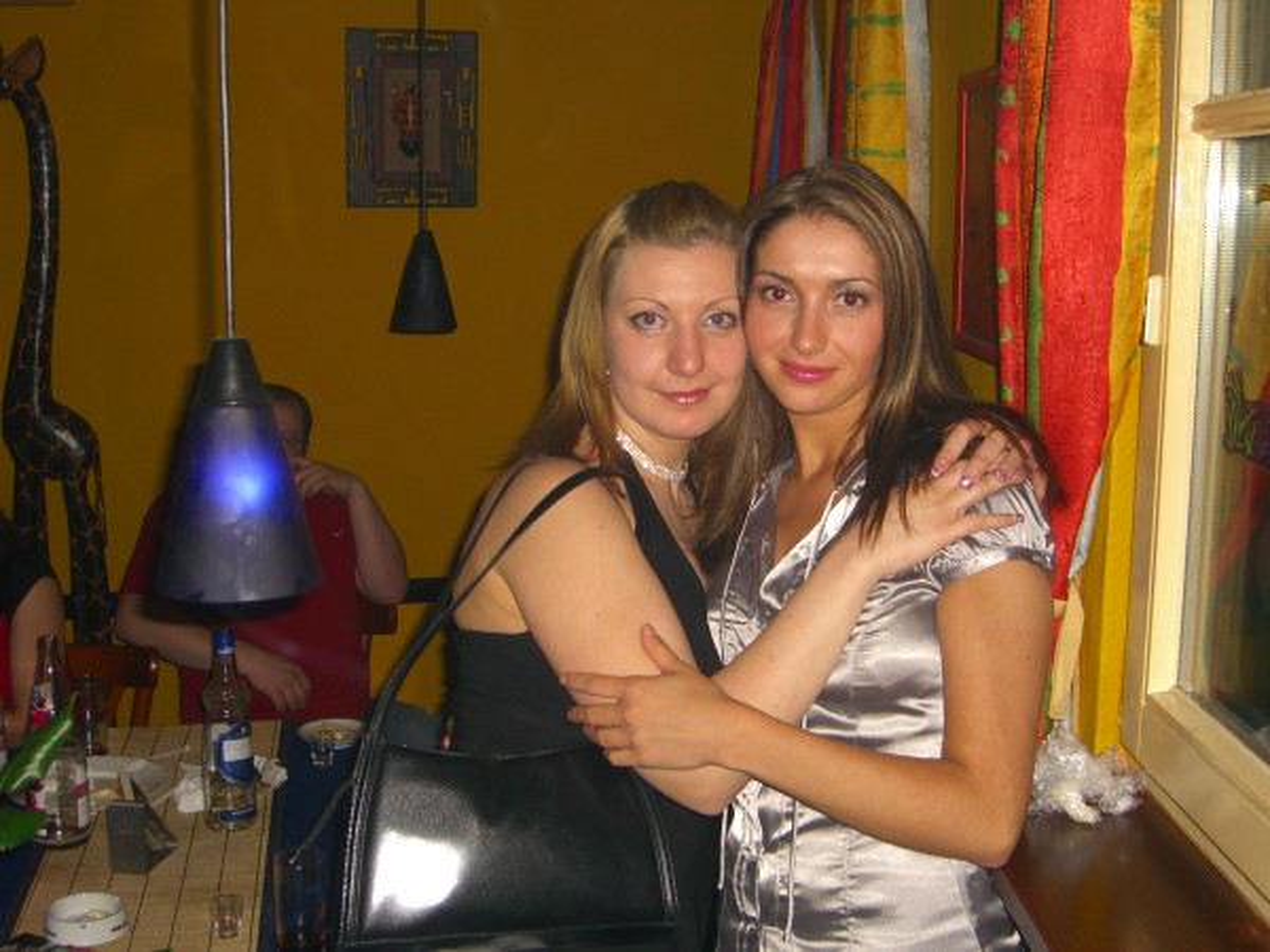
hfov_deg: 41.2
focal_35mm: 46
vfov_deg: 31.5
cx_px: 635
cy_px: 476
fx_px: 1688
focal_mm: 9.5
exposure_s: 1/60
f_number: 3.1
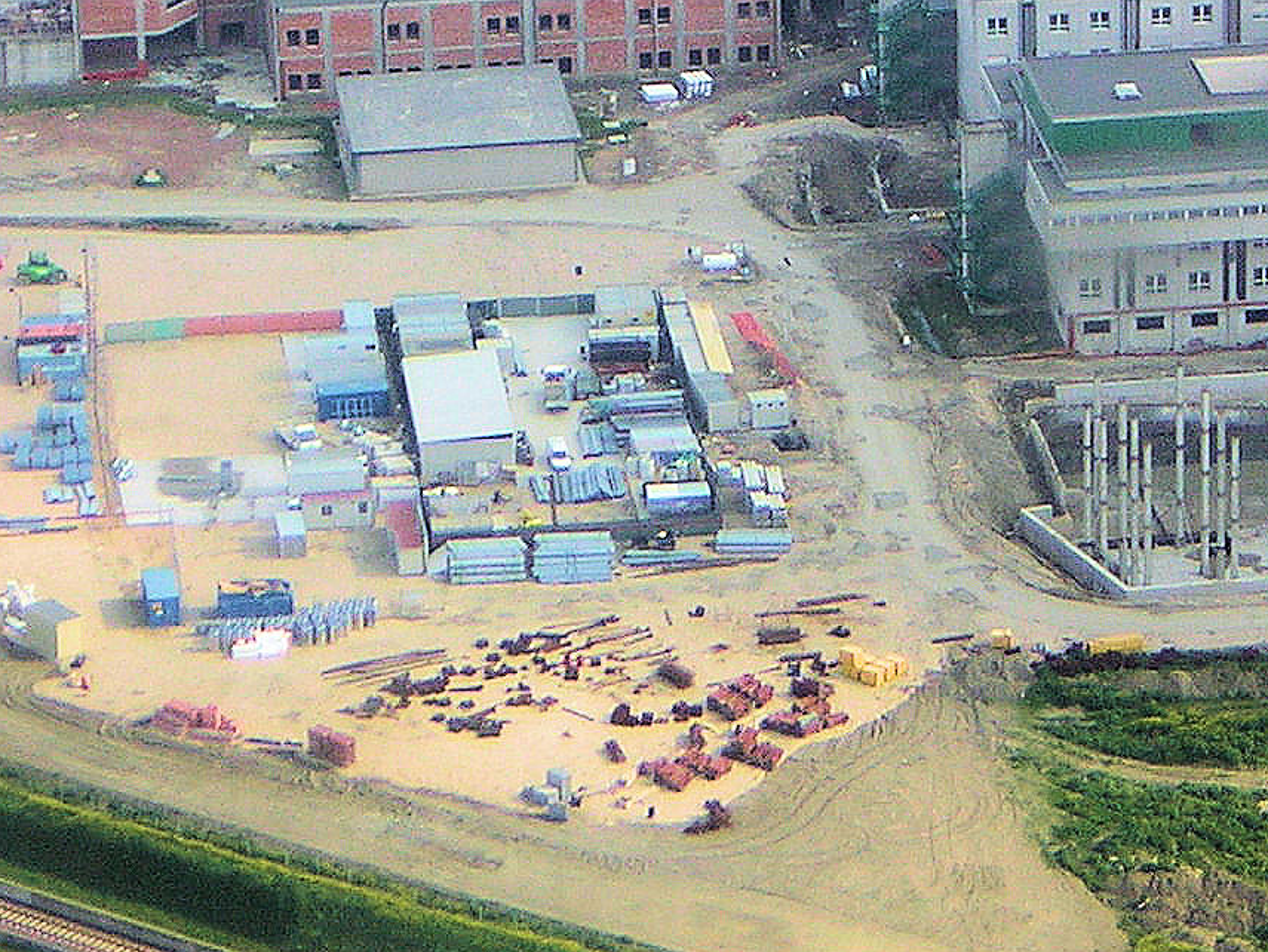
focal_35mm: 202
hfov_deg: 9.8
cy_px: 139
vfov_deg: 7.3
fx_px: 7402
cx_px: 601
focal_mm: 14.1
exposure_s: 1/146
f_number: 4.7
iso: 50
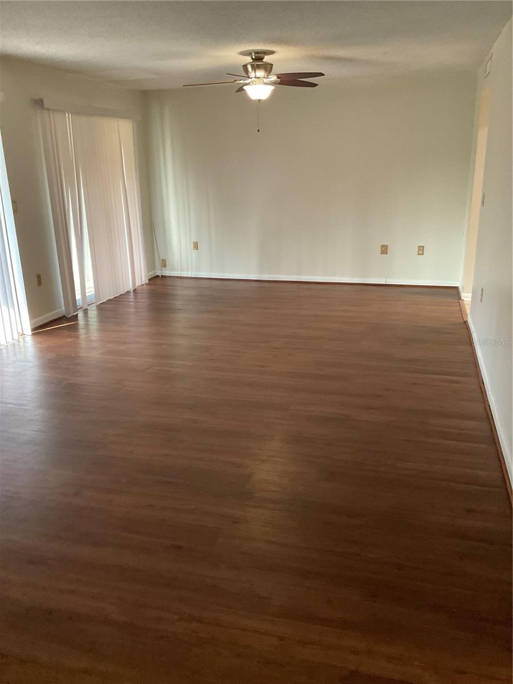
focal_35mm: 29
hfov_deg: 48.2
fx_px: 573
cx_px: 256
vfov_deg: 61.7
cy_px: 342
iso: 250
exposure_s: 1/60
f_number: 1.8
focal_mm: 3
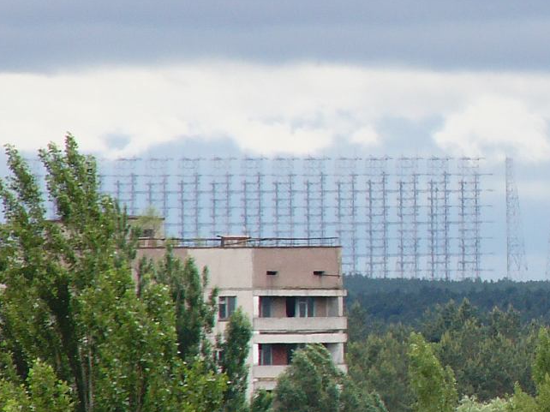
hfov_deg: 2.2
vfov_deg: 1.6
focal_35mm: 922
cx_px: 584
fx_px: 14644
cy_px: 221
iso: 100
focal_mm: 71.2
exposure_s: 1/400
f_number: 5.6
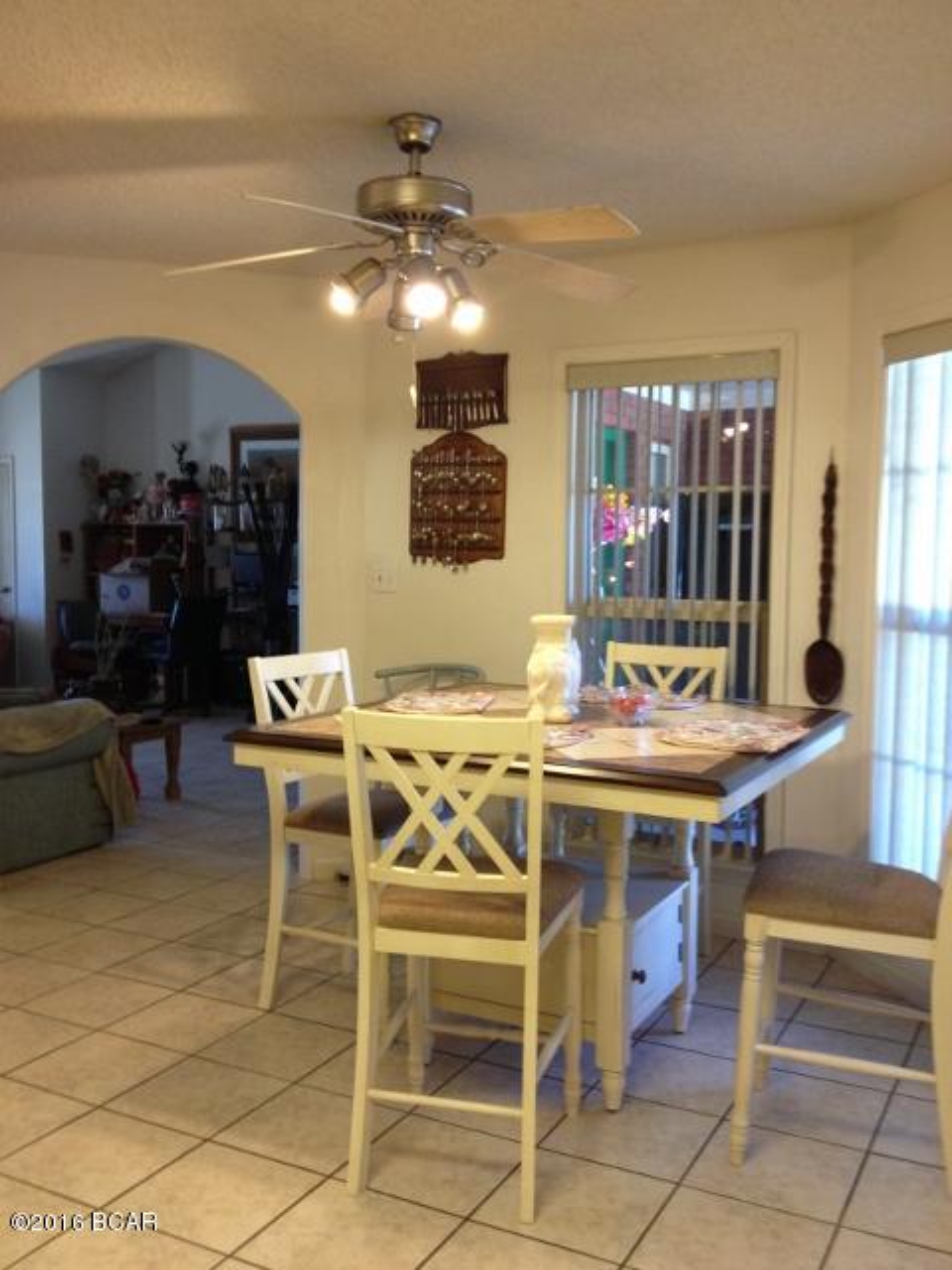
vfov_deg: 52.6
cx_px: 476
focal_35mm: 35
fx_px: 1283
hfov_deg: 40.7
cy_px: 635
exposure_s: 1/20
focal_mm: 4.28
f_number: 2.4
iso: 100
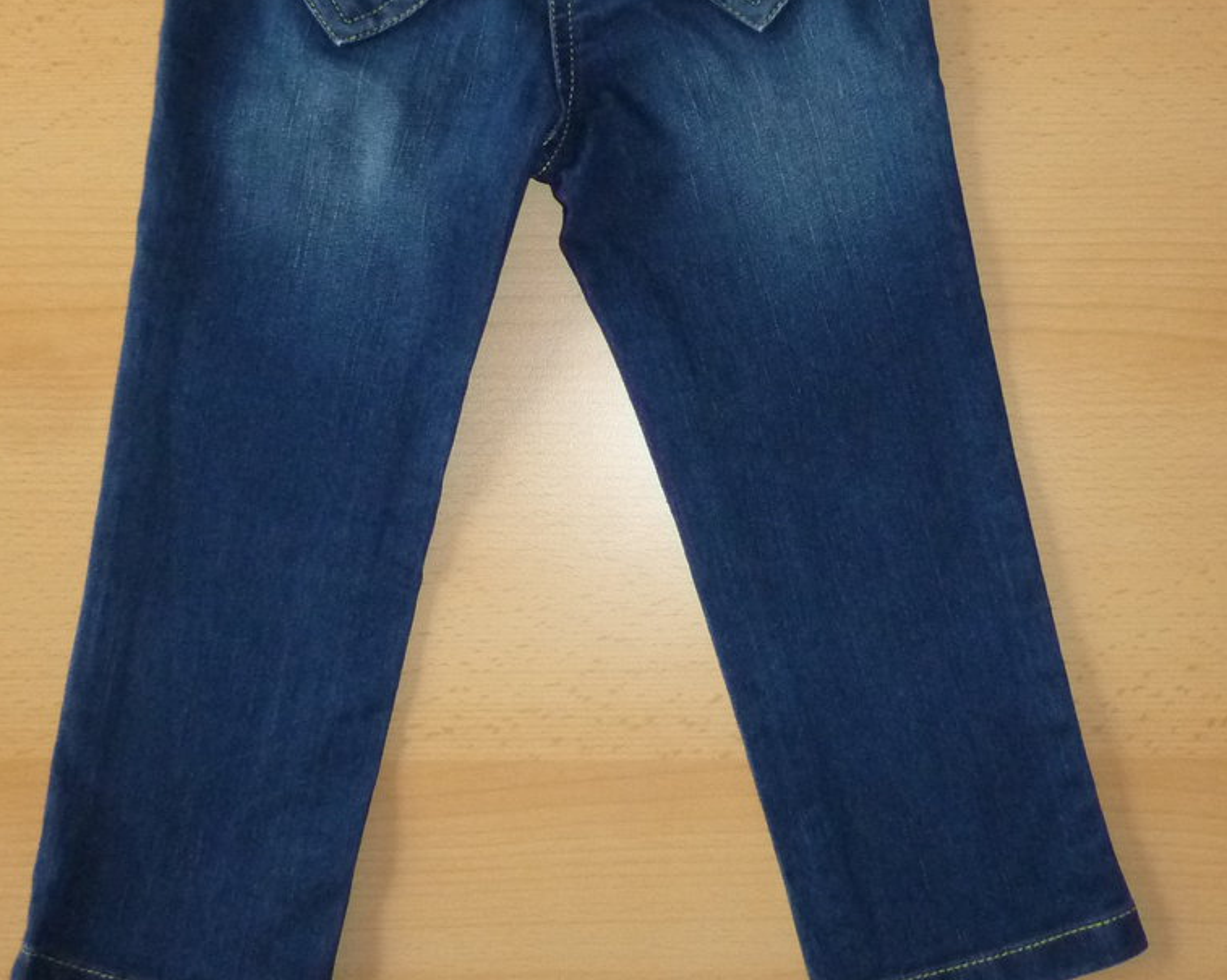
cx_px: 623
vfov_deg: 34.6
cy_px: 352
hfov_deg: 42.9
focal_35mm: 43
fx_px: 1561
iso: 400
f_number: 3.3
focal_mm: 4.5
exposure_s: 1/30
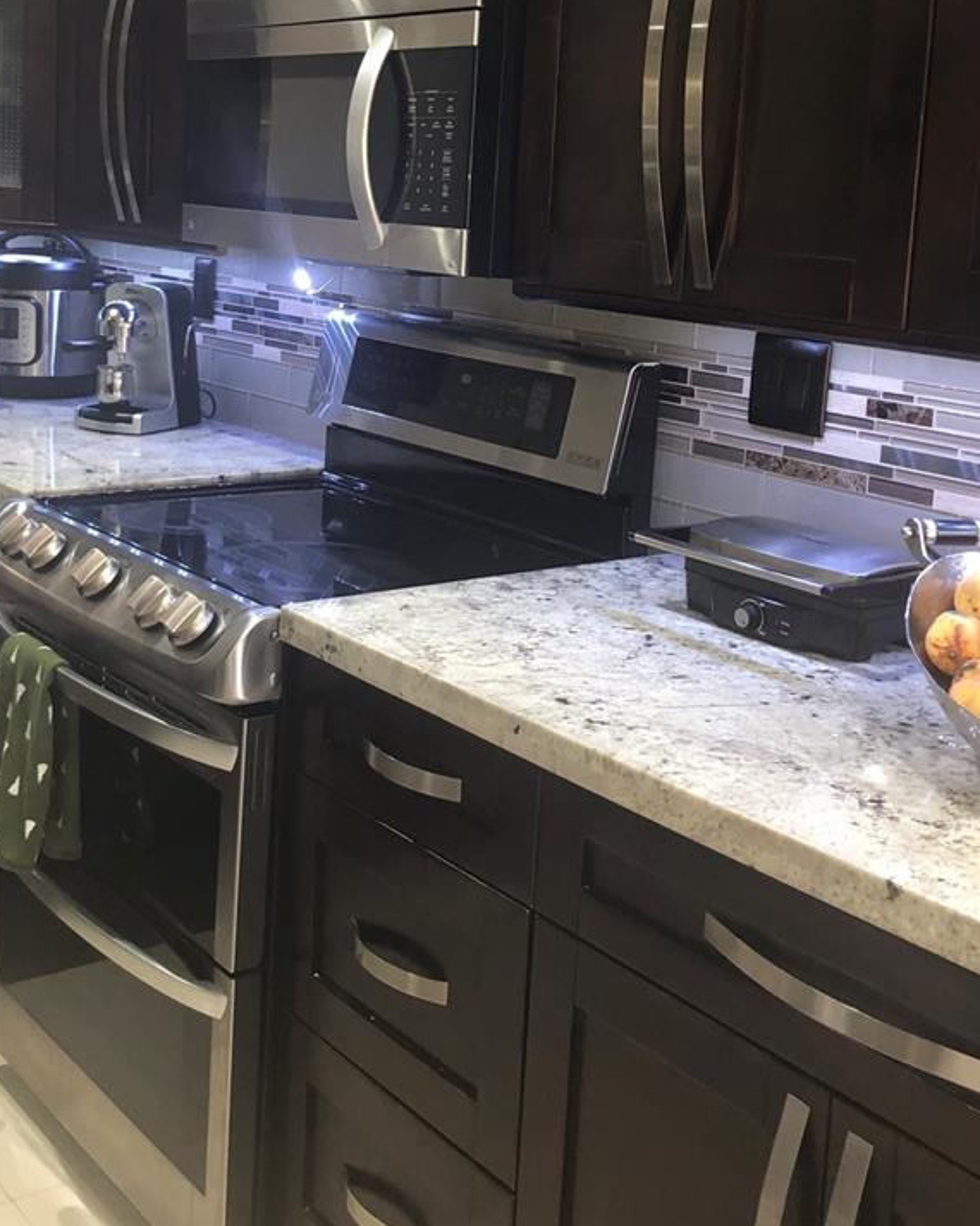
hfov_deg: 32.6
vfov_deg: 39.8
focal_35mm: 46
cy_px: 390
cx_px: 392
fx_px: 1668
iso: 64
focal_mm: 3.99
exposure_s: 1/15
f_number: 1.8
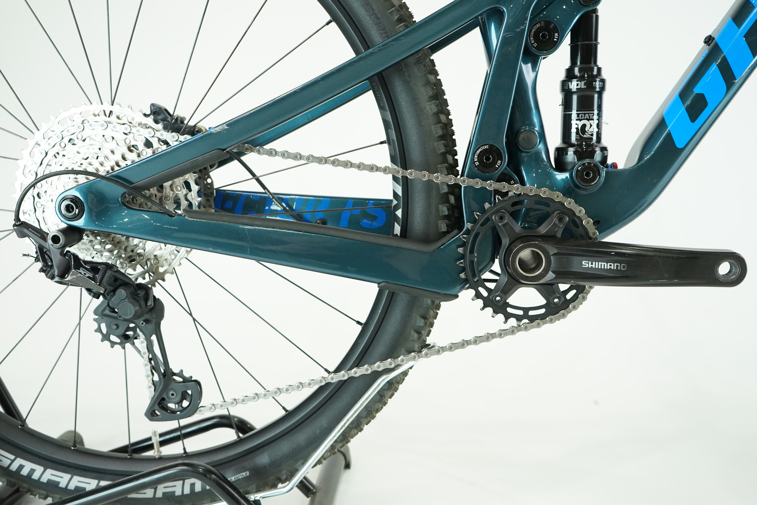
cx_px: 378
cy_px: 252
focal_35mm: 31
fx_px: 652
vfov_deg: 42.3
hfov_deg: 60.3
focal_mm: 31
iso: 1600
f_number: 5
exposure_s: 1/200
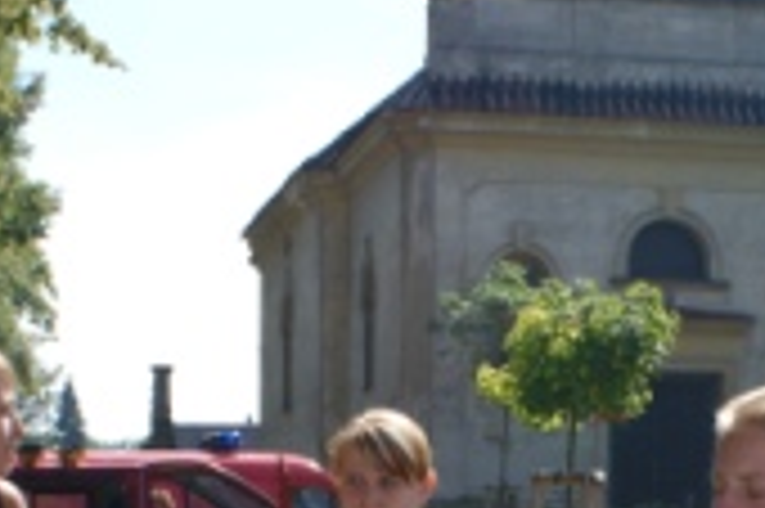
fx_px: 2017
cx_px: 508
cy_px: 625
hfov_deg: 21.4
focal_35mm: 95
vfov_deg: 13.9
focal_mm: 24
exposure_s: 1/80
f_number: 9
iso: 100
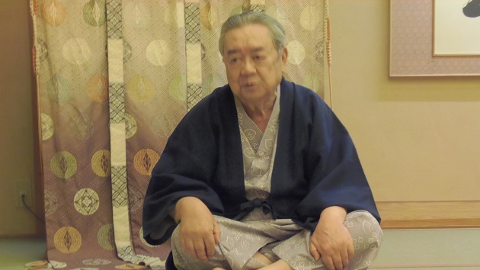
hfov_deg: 33.8
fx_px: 789
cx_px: 242
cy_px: 182
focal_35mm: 62
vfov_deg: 19.3
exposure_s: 1/3
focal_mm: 10.4
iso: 200
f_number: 3.9
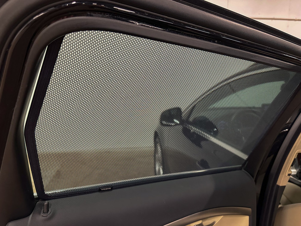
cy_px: 113
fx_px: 209
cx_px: 150
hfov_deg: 71.6
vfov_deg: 56.8
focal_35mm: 24
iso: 400
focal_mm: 6.86
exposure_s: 1/50
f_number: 1.78
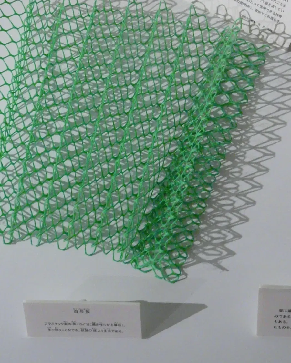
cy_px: 46
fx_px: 764
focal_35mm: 71
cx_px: 214
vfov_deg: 26.0
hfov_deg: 21.4
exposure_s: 1/30
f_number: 3.2
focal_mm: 6.5
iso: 400
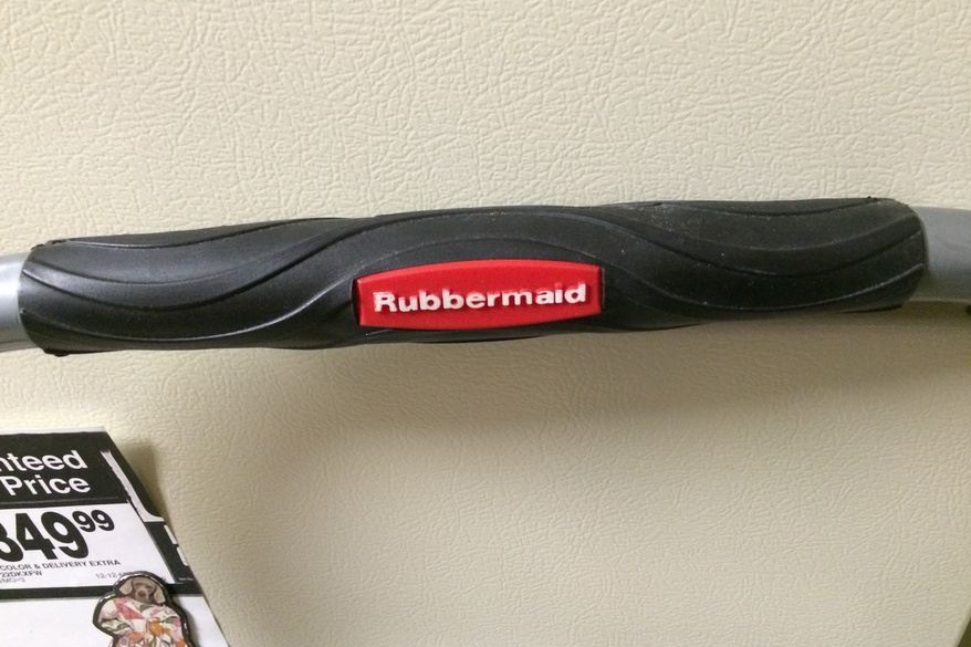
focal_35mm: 32
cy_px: 298
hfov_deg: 58.7
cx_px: 489
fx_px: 863
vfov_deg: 41.1
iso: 400
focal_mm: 4.12
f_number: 2.2
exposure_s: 1/15
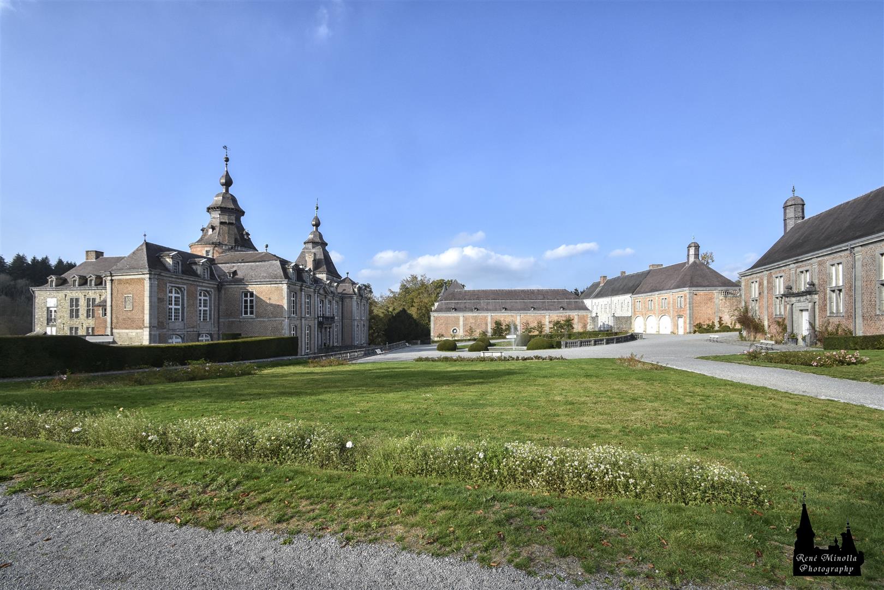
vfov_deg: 77.3
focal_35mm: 15
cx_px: 442
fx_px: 368
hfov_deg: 100.4
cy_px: 295
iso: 200
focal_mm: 10
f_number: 9
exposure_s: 1/320
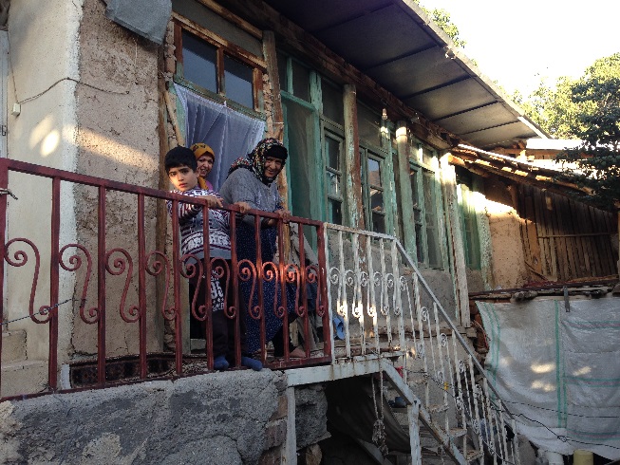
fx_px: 591
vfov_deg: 43.0
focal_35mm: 33
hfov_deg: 55.3
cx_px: 310
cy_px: 232
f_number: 2.4
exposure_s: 1/169
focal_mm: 4.12
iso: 50
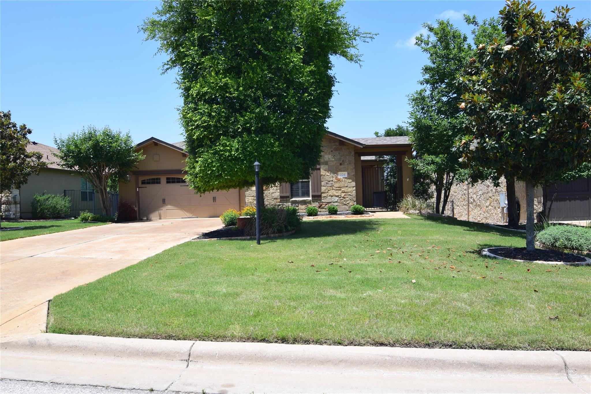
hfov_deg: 73.7
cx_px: 296
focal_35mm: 24
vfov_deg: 53.1
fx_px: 394
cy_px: 197
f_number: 8
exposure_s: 1/500
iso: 200
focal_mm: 16
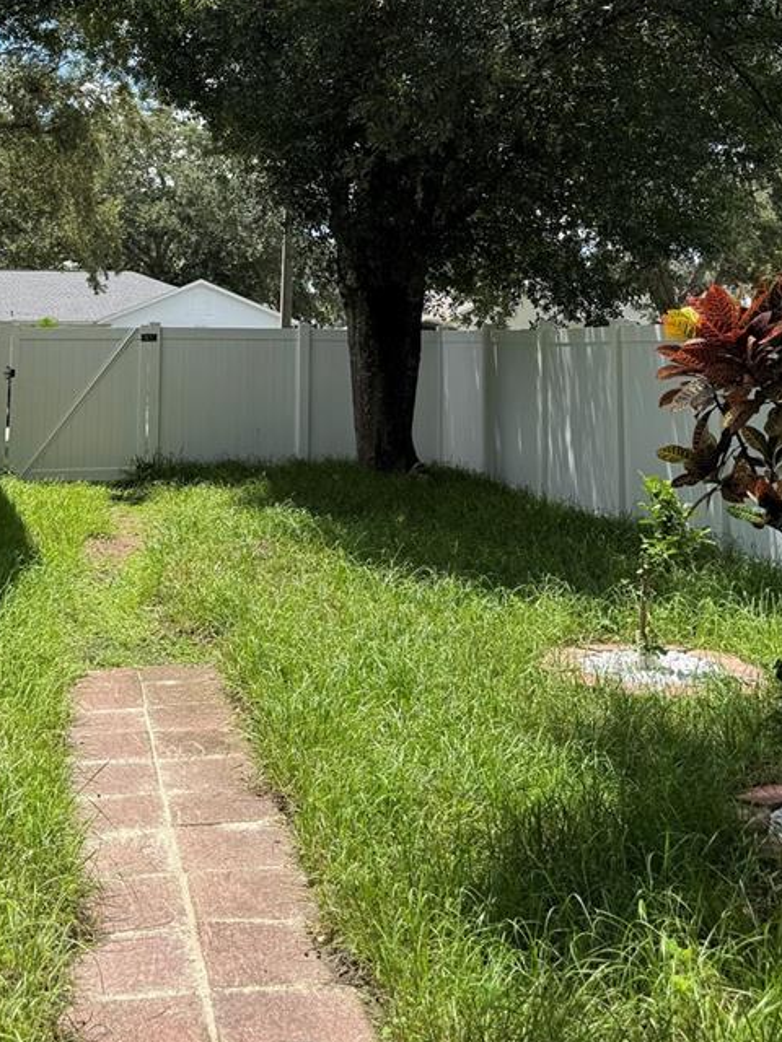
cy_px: 207
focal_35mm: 45
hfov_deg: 32.2
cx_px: 349
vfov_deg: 40.3
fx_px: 1355
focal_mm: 6.76
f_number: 1.78
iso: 80
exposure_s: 1/1980
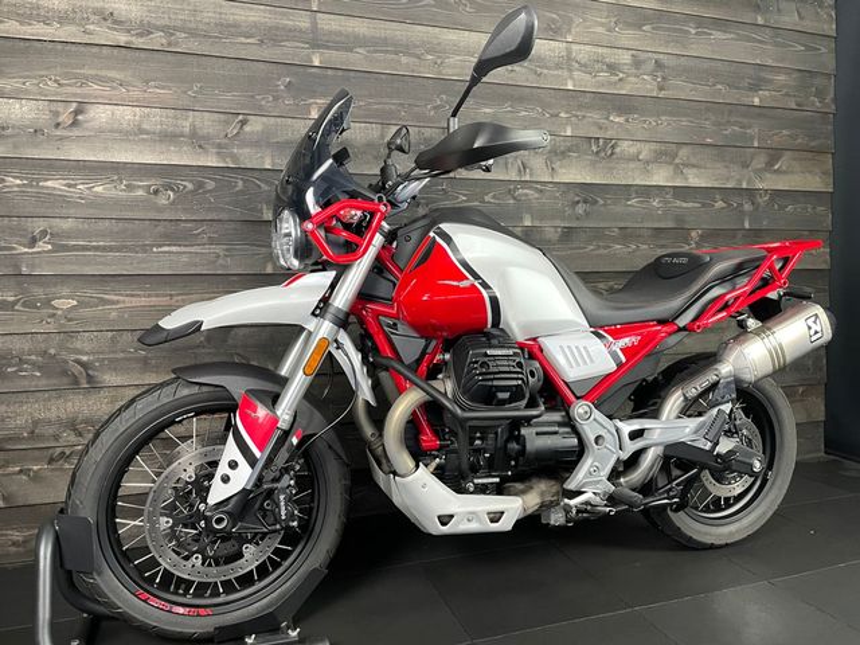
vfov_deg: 53.1
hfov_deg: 67.3
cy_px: 322
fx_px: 646
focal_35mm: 26
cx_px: 430
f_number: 1.6
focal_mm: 4.2
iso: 400
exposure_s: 1/50
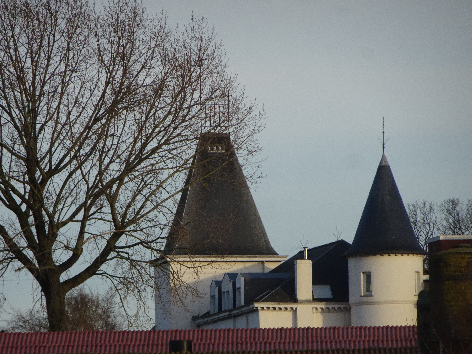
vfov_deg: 3.6
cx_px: 236
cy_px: 177
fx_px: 5631
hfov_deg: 4.8
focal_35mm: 413
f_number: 6.3
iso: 100
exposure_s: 1/250
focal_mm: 70.55
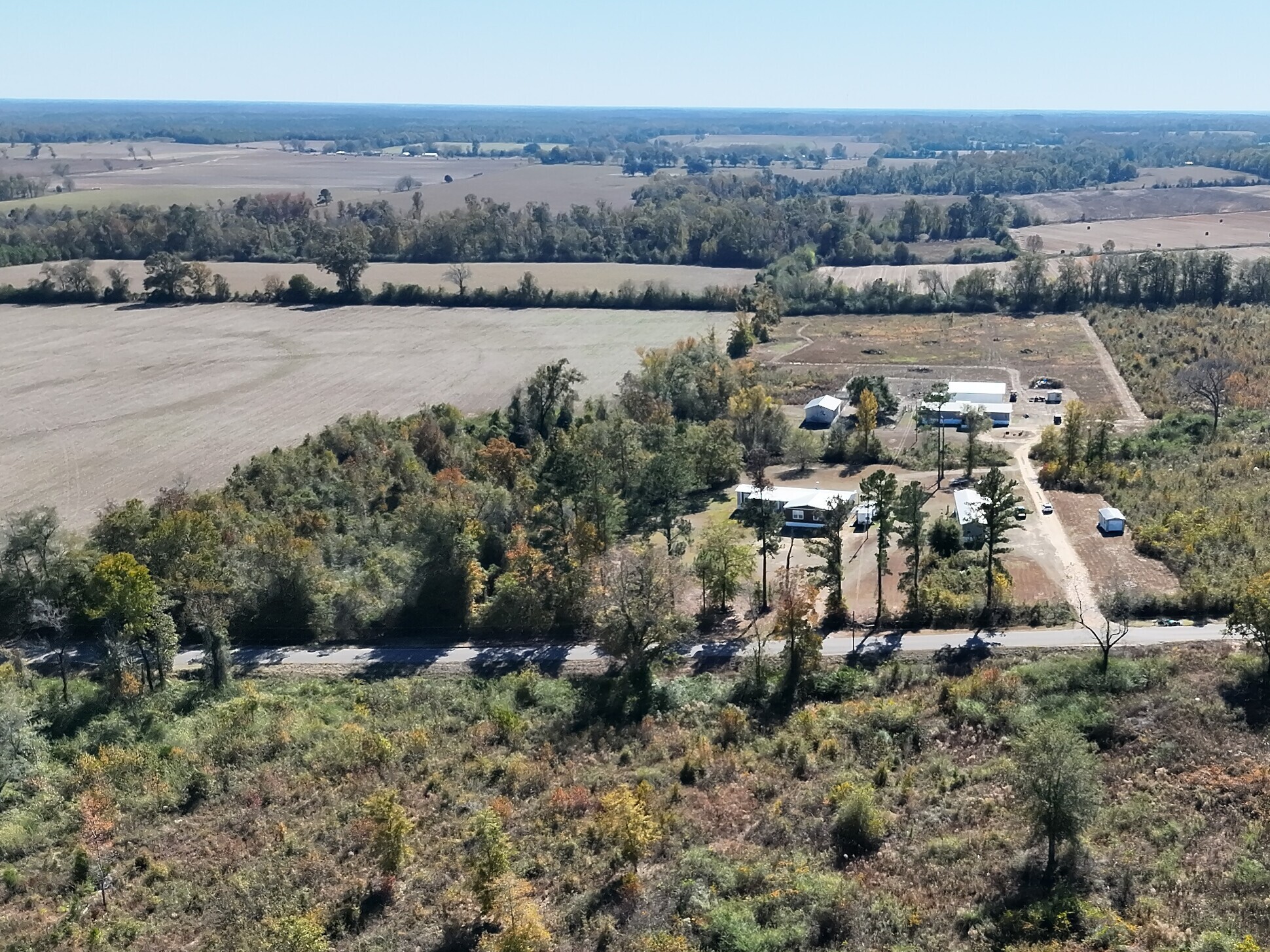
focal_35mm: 38
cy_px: 624
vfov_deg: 37.4
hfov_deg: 47.8
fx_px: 1394
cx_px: 890
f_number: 1.7
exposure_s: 1/6400
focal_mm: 6.72
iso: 400
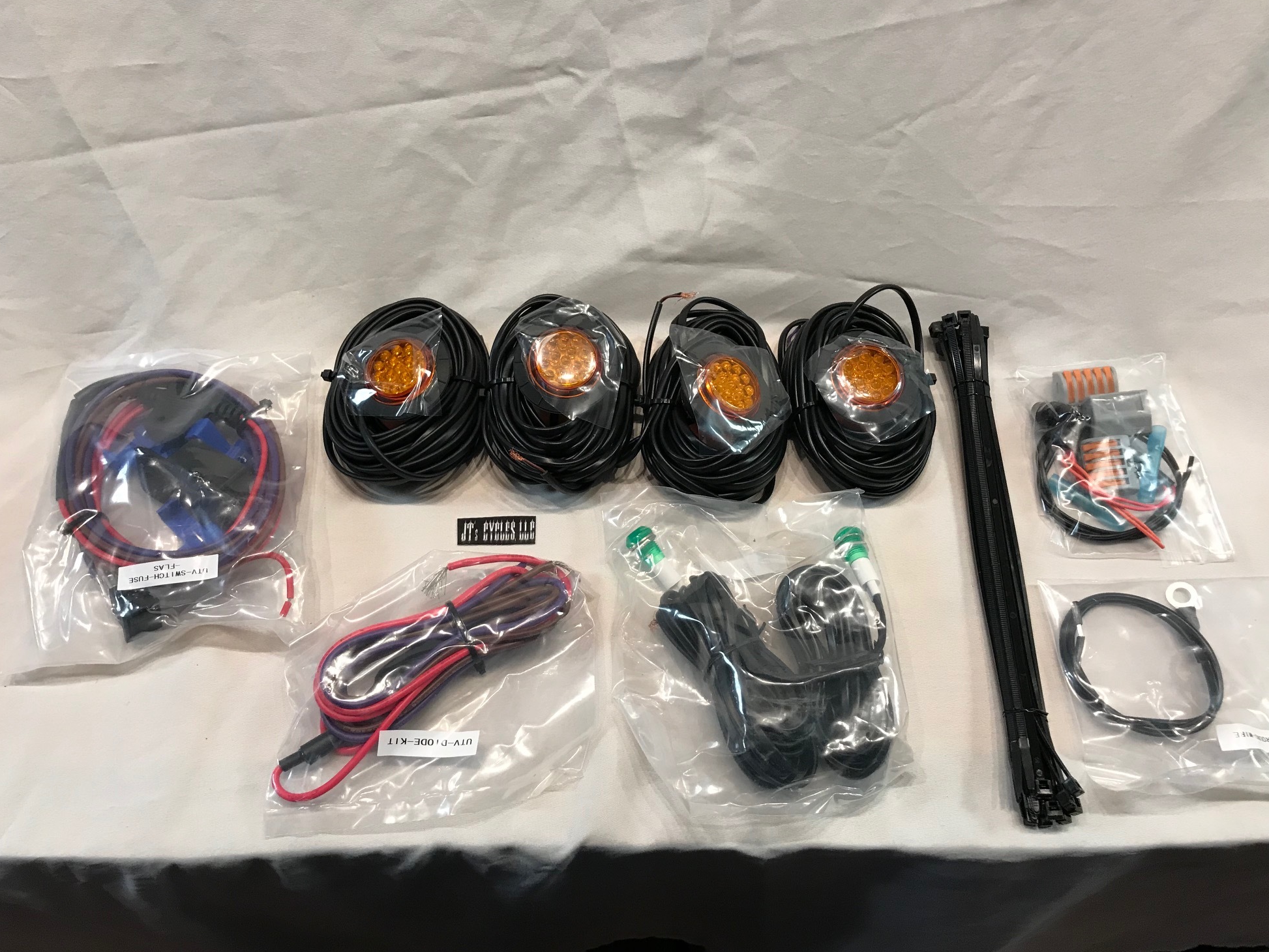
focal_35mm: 29
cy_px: 475
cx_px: 614
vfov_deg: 48.2
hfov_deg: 61.6
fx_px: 1063
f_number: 1.8
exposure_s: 1/24
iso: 40
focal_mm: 3.99
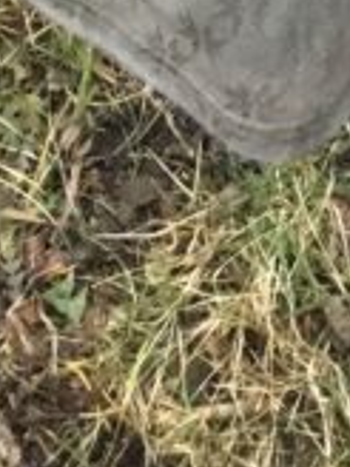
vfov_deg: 8.4
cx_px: 356
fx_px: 2602
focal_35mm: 193
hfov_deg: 7.7
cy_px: -977
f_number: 2.4
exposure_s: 1/33
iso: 50
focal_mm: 3.3
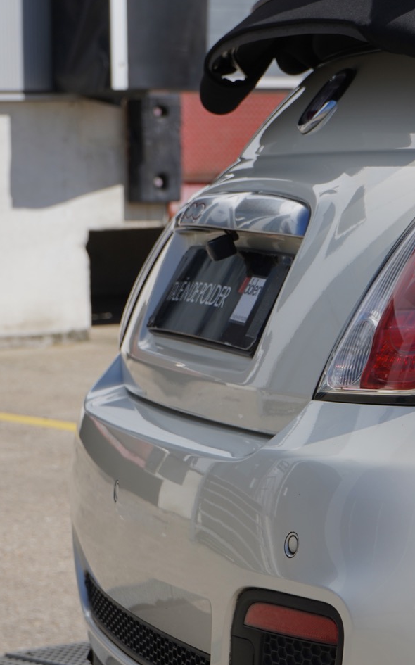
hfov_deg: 9.0
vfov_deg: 14.4
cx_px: 390
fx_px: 2626
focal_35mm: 145
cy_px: 357
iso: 100
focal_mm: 70
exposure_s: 1/320
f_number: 9
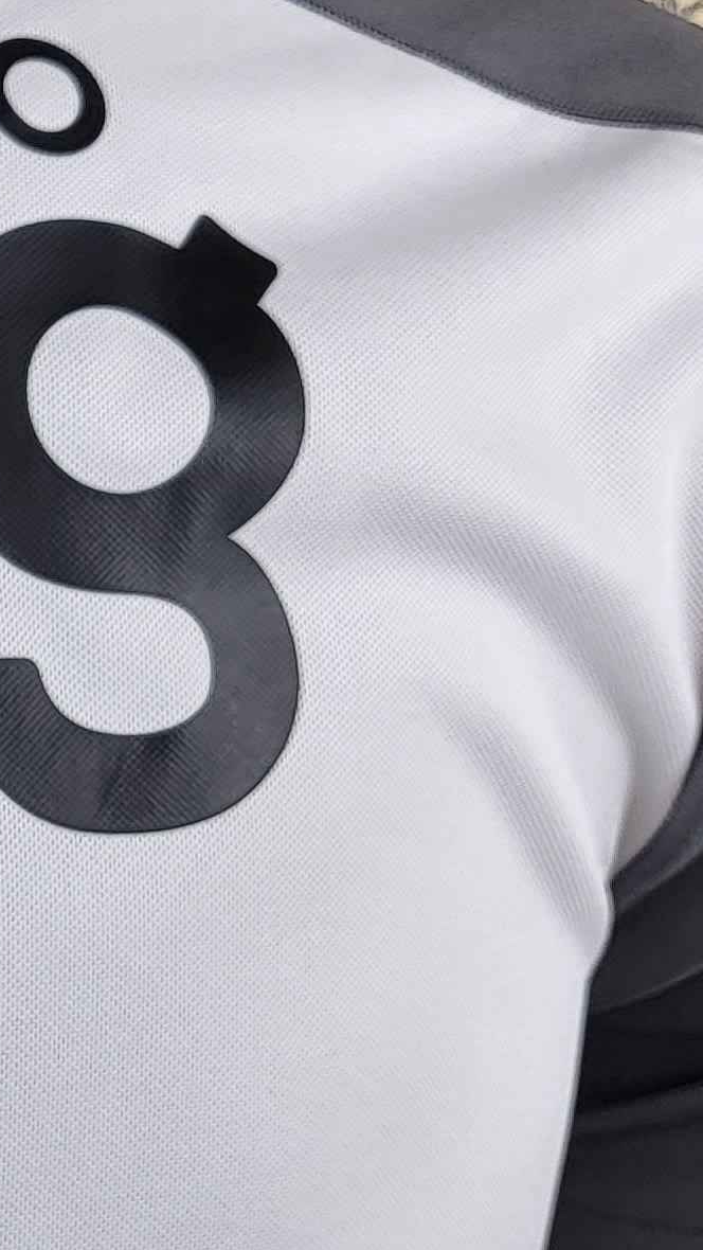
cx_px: -678
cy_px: 536
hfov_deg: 11.4
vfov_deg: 22.2
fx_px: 3180
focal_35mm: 96
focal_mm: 4.25
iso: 64
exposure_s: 1/100
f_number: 1.8
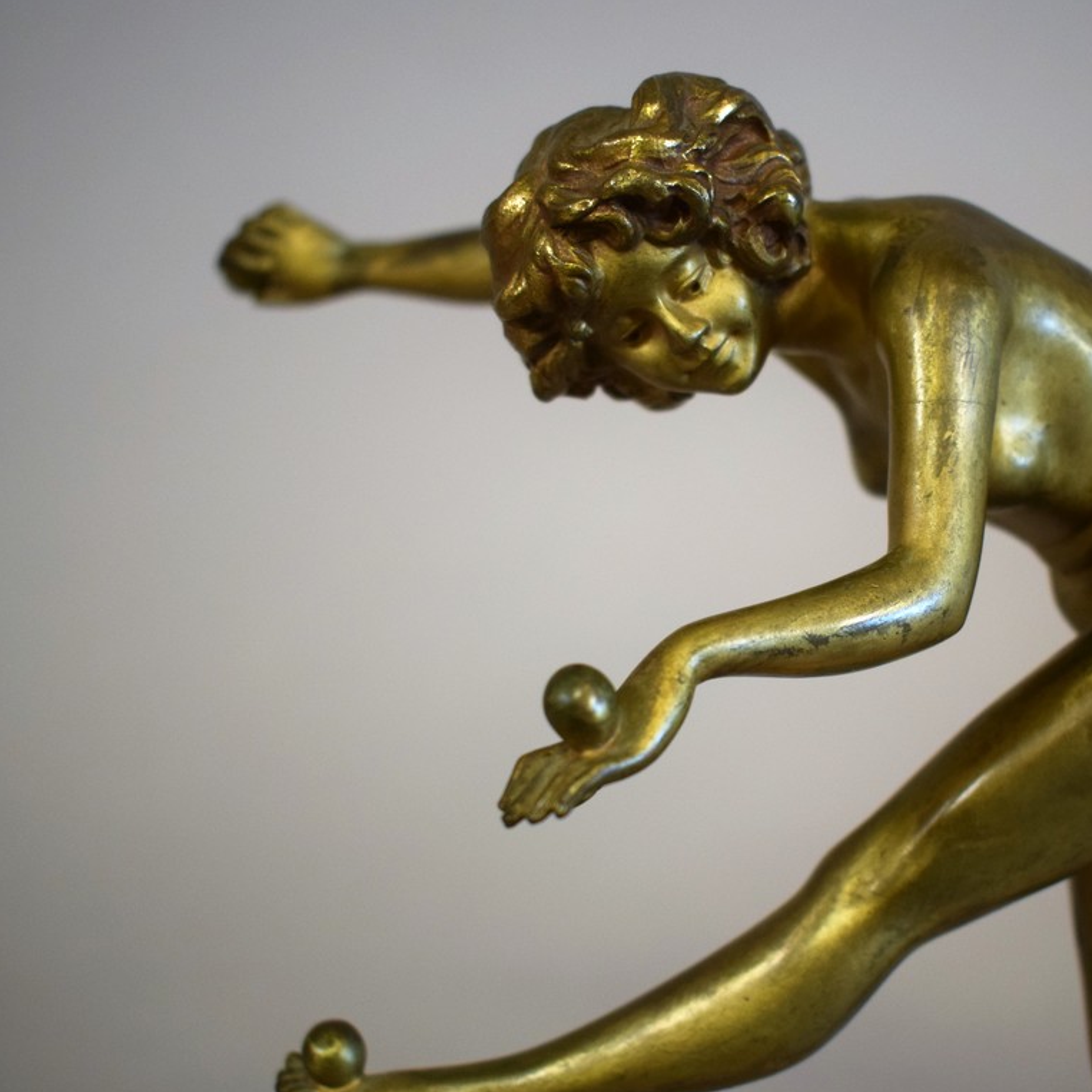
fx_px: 2060
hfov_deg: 29.5
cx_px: 707
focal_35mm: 58
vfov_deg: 29.7
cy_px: 586
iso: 640
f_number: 4
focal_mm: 27
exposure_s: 1/60
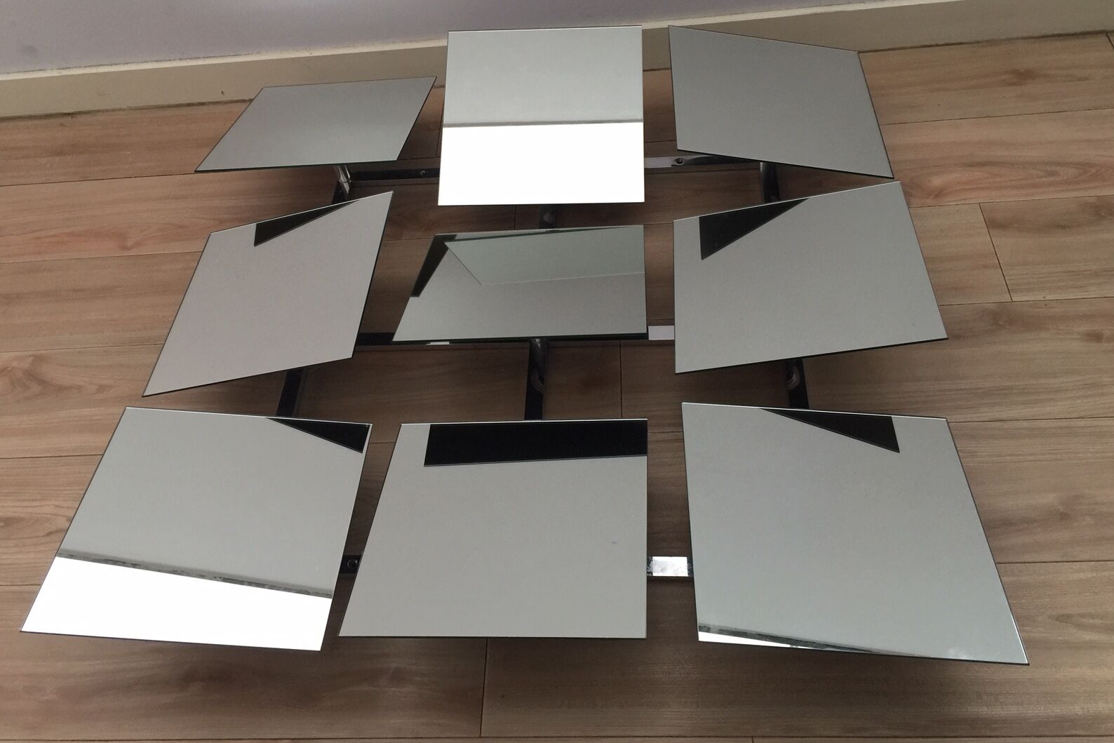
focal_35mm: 31
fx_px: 959
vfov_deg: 42.2
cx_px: 550
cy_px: 322
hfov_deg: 60.3
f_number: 2.2
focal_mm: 4.15
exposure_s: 1/15
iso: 80
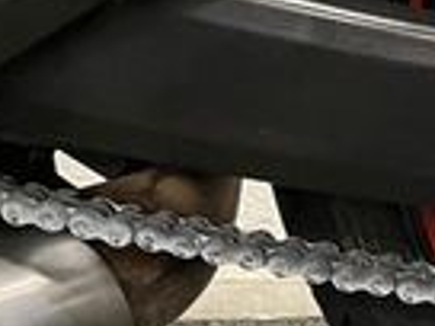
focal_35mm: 122
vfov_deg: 12.1
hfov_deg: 14.2
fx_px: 1533
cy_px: 83
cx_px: 796
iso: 250
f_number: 1.6
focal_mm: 5.1
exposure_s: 1/50
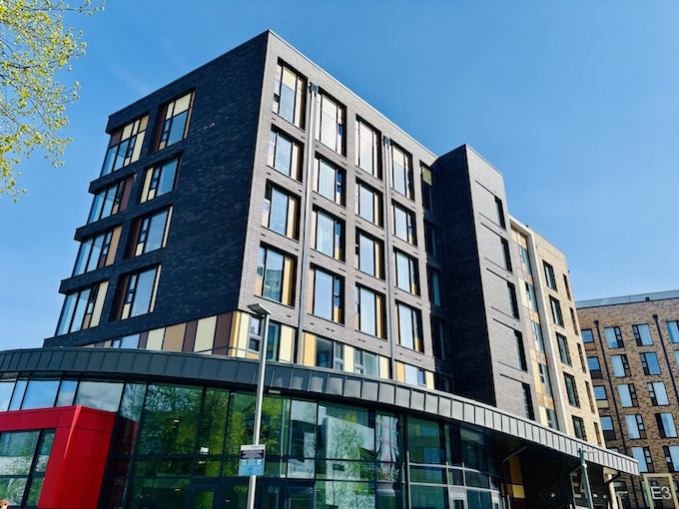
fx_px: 510
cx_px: 340
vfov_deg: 53.1
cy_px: 254
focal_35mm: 26
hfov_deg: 67.3
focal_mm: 5.96
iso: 50
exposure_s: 1/3106
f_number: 1.6
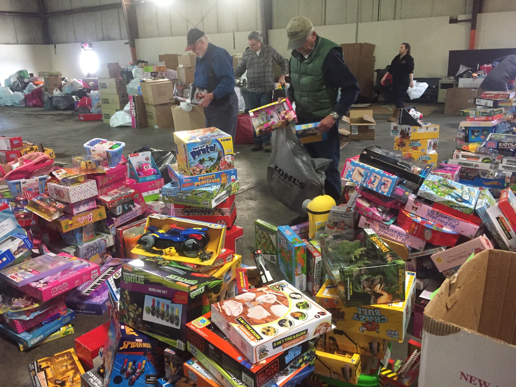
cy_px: 194
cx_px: 258
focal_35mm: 29
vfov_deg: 48.2
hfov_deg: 61.7
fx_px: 432
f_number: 2.2
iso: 250
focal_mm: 4.15
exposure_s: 1/30
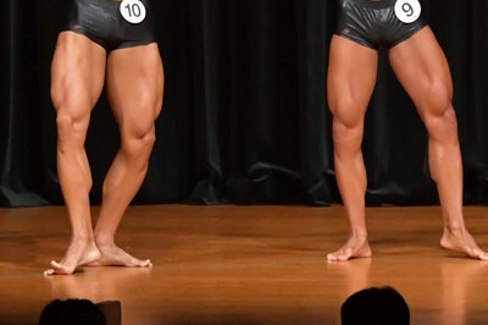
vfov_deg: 2.8
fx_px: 6691
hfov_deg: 4.2
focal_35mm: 494
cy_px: 33
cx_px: 190
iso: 8000
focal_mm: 170
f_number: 5.6
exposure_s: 1/400
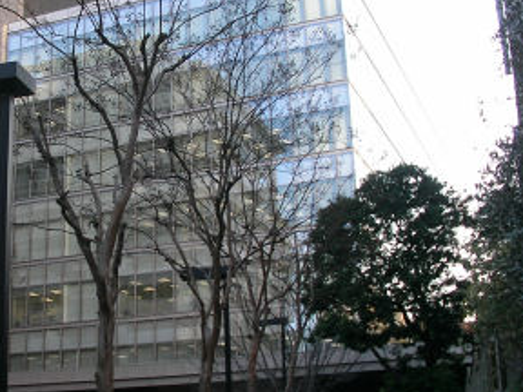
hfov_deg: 28.7
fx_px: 997
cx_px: 104
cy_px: 175
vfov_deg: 22.2
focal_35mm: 66
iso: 50
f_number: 3.5
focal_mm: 5.8
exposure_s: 1/98
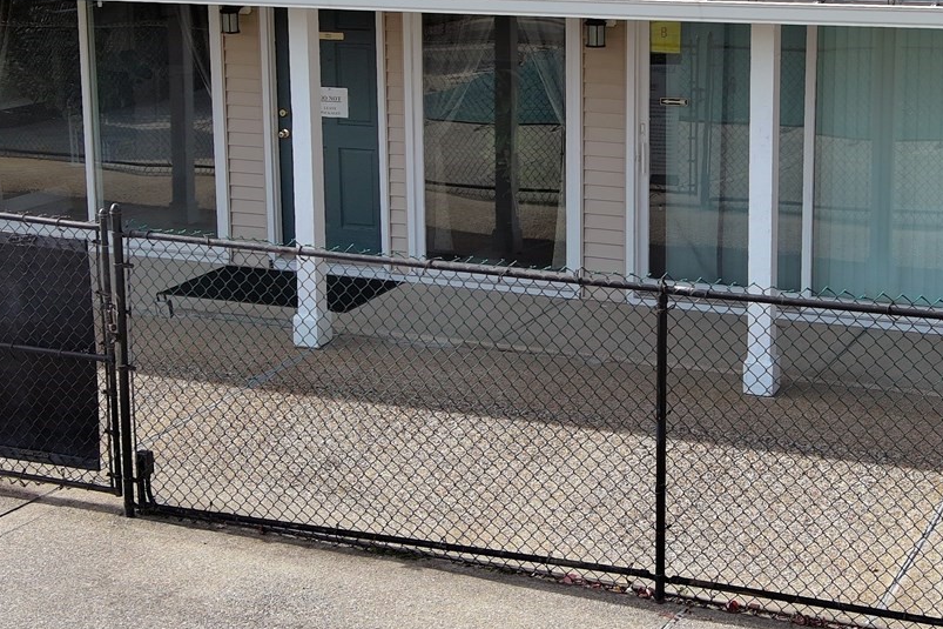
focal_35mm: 74
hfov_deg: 27.3
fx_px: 1938
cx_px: 582
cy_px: 213
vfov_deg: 18.4
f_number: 2.8
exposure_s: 1/2179
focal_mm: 10.57
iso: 400
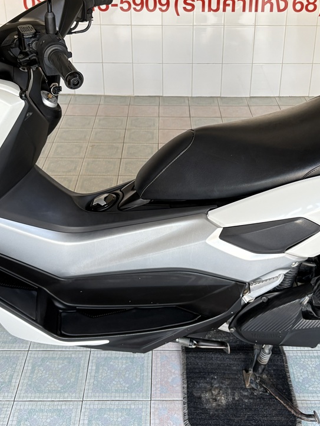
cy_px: 164
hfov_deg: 31.5
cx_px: 170
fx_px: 566
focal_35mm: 46
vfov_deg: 41.0
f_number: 1.6
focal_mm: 5.96
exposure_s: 1/72
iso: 125
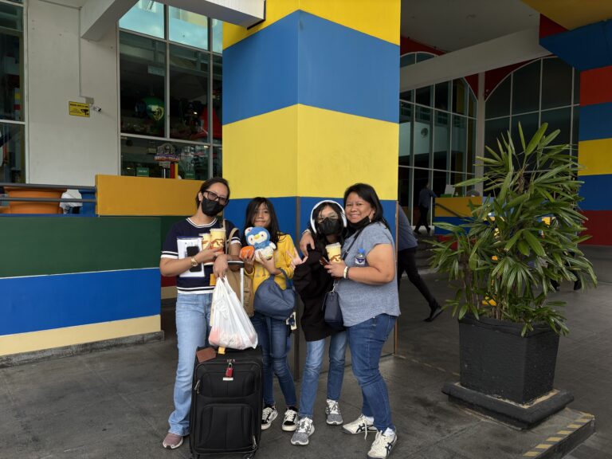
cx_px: 306
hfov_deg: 67.3
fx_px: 460
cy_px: 230
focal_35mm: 26
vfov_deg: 53.1
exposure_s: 1/623
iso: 50
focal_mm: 5.96
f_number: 1.6
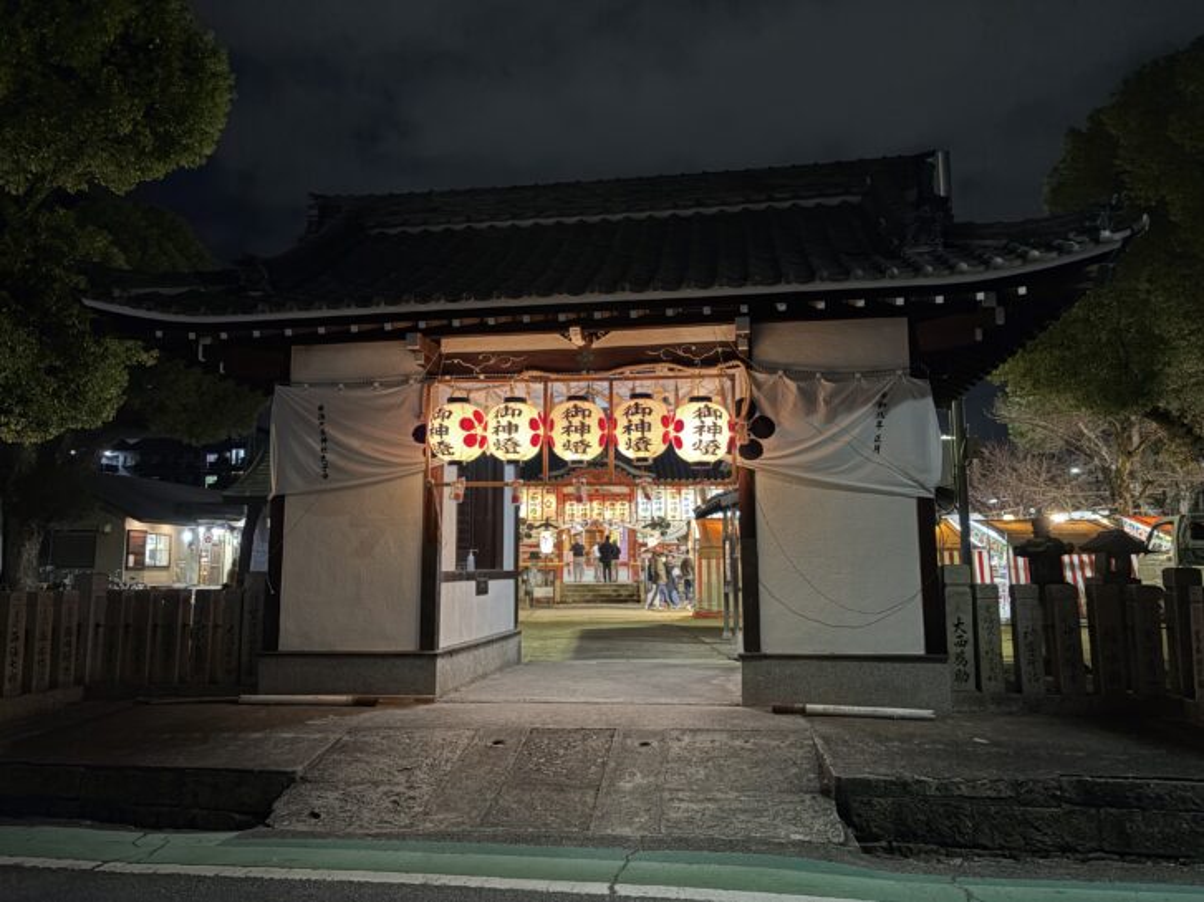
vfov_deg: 53.0
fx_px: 904
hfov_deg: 67.3
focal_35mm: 26
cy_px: 451
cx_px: 602
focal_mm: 5.96
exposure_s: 1/15
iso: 640
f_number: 1.6
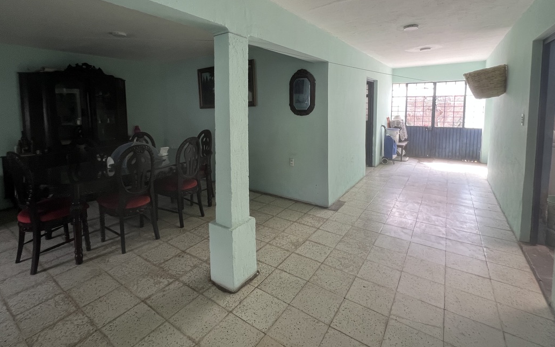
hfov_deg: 97.7
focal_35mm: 16
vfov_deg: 70.1
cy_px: 129
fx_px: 242
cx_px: 260
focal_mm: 1.57
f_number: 1.8
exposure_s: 1/99
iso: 200
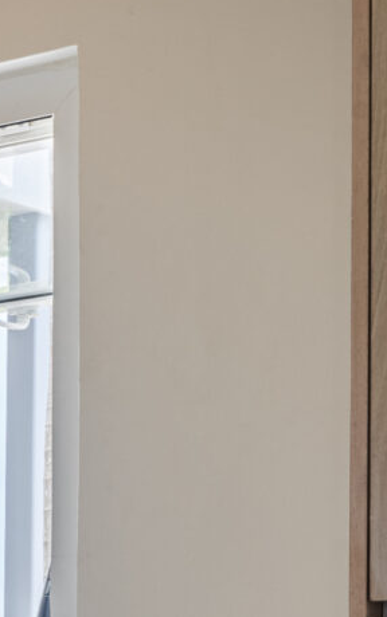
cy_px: 836
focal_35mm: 136
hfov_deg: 7.8
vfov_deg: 14.6
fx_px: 2292
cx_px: -912
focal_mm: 24
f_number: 16
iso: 250
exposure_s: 1/60
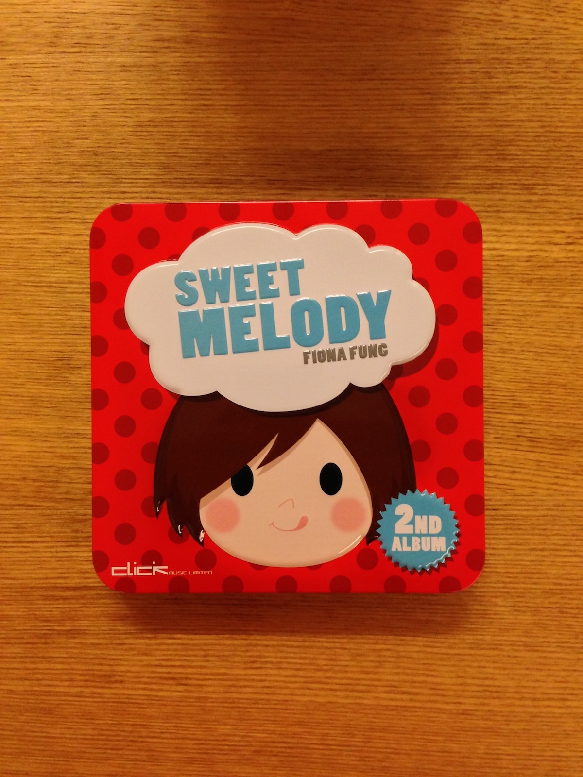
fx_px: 741
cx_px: 292
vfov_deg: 55.4
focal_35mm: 33
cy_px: 388
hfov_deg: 42.9
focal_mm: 4.13
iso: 250
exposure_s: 1/20
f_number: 2.4
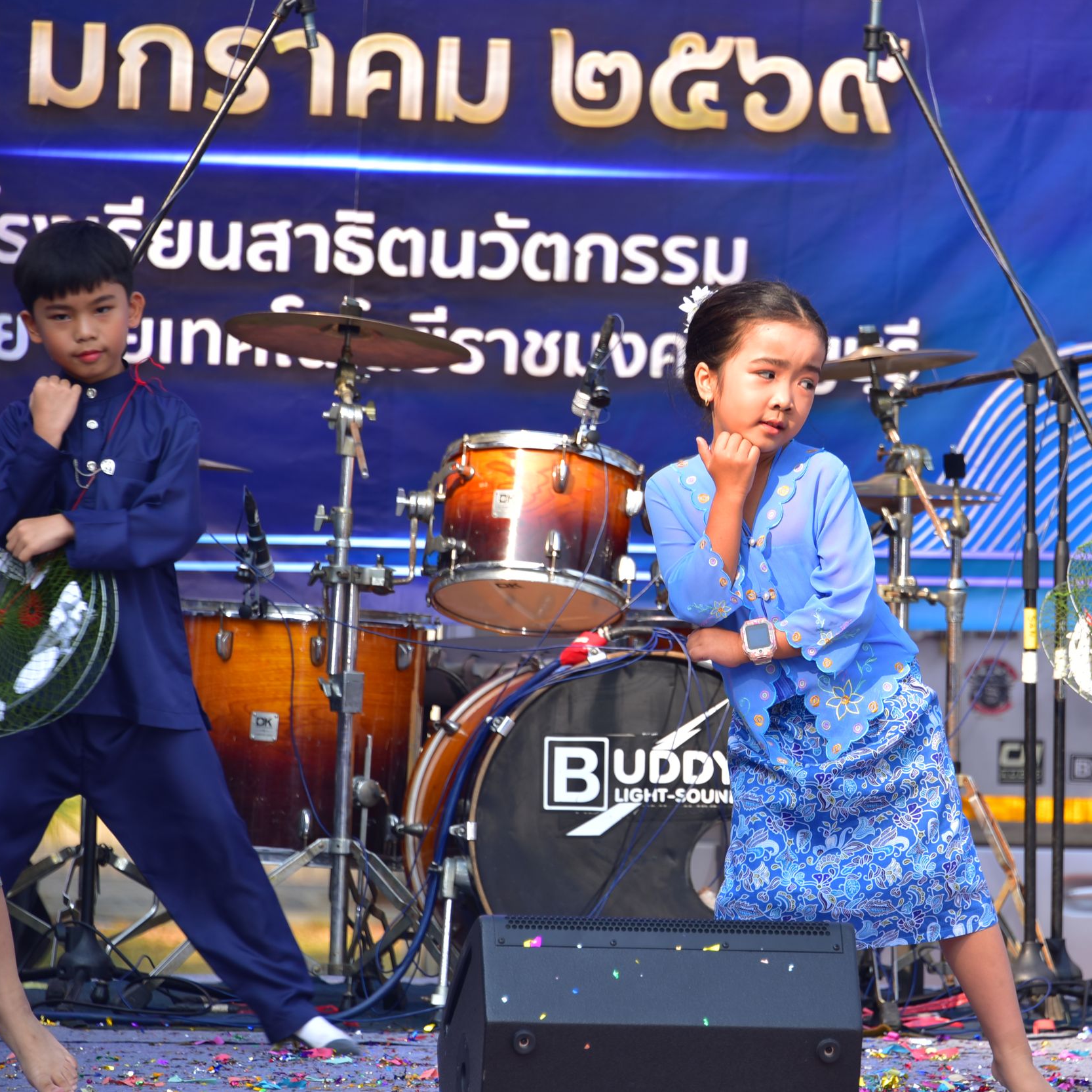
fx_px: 9565
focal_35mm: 268
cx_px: 773
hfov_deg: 6.5
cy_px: 546
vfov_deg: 6.5
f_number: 6.3
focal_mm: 210
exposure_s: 1/200
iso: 125
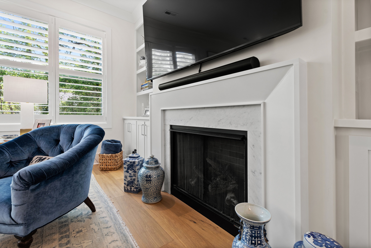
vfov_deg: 77.3
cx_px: 186
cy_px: 124
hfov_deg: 100.4
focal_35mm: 15
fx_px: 155
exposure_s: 1/2.5
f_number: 8
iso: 100
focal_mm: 10
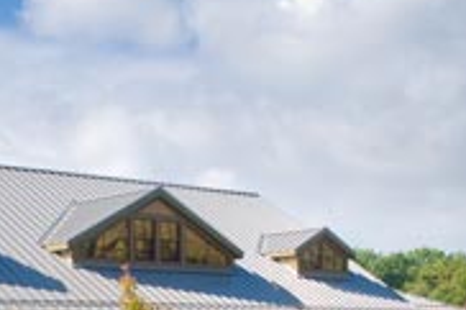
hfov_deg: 22.9
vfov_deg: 15.3
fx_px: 1112
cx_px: 20
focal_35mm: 86
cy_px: 373
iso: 400
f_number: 9
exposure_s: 1/400
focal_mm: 18
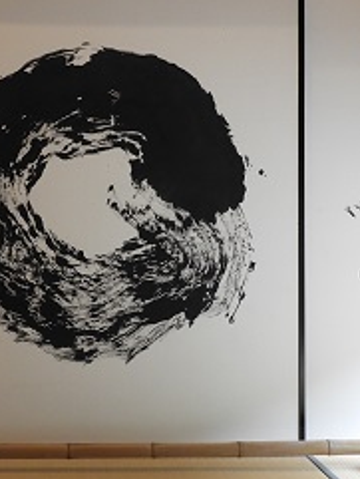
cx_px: 105
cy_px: 231
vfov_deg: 33.2
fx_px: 804
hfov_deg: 25.1
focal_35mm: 58
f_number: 3.8
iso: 400
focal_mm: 6.3
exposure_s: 1/30
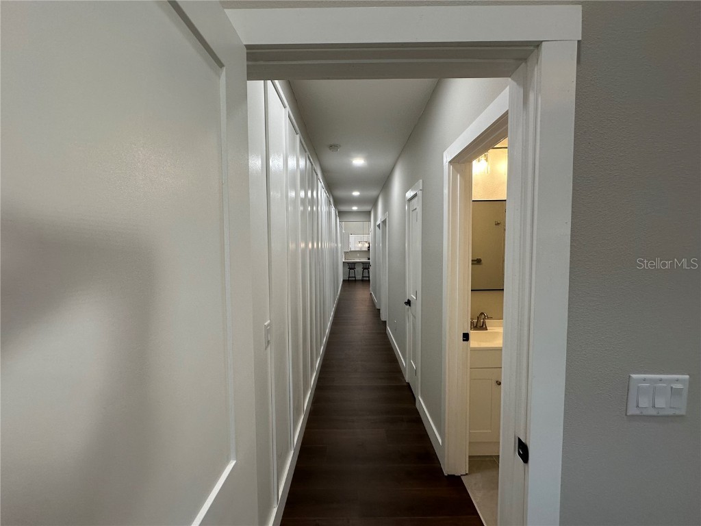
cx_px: 350
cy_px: 263
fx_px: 284
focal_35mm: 14
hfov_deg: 102.1
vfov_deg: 85.7
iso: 125
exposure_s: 1/120
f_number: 2.2
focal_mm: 2.22
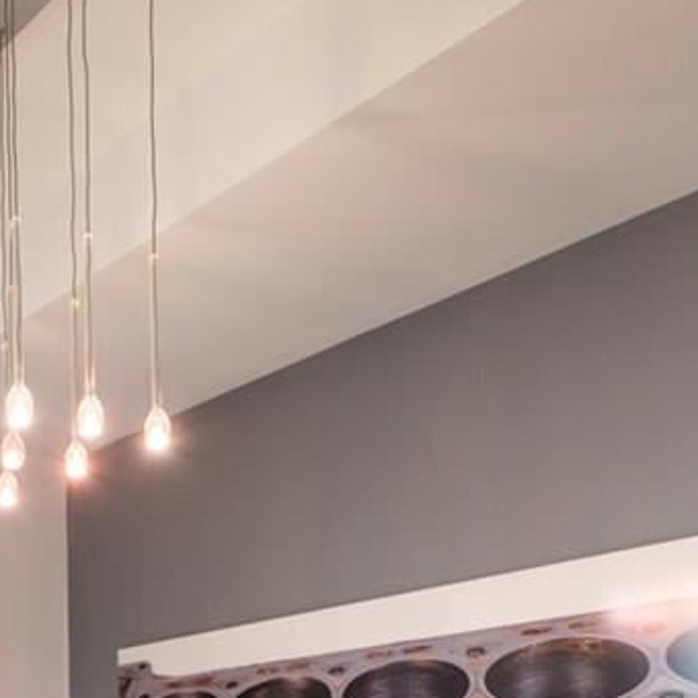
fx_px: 1095
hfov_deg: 30.8
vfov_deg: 31.0
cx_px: -105
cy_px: 788
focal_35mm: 48
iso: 125
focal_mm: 12
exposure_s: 1/8
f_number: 6.7
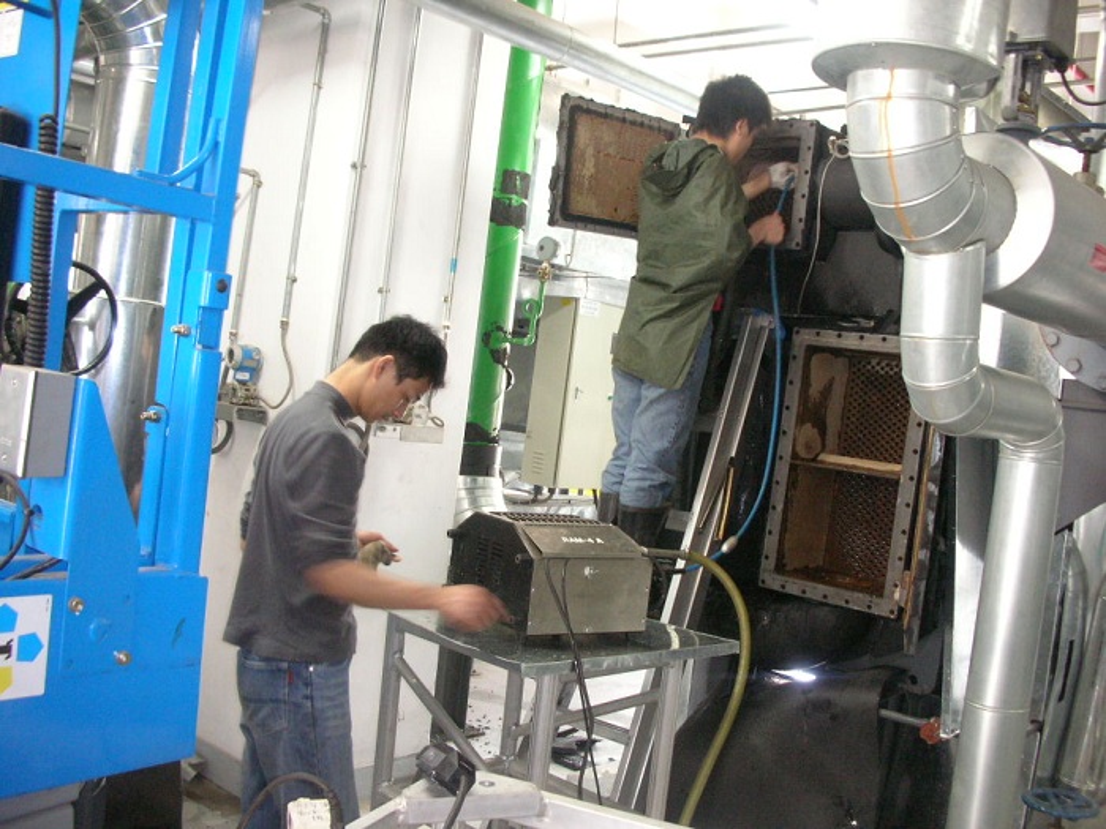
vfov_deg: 40.7
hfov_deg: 52.6
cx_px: 553
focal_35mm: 35
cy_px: 414
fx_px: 1118
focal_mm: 5.8
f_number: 3
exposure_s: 1/11.3
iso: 200
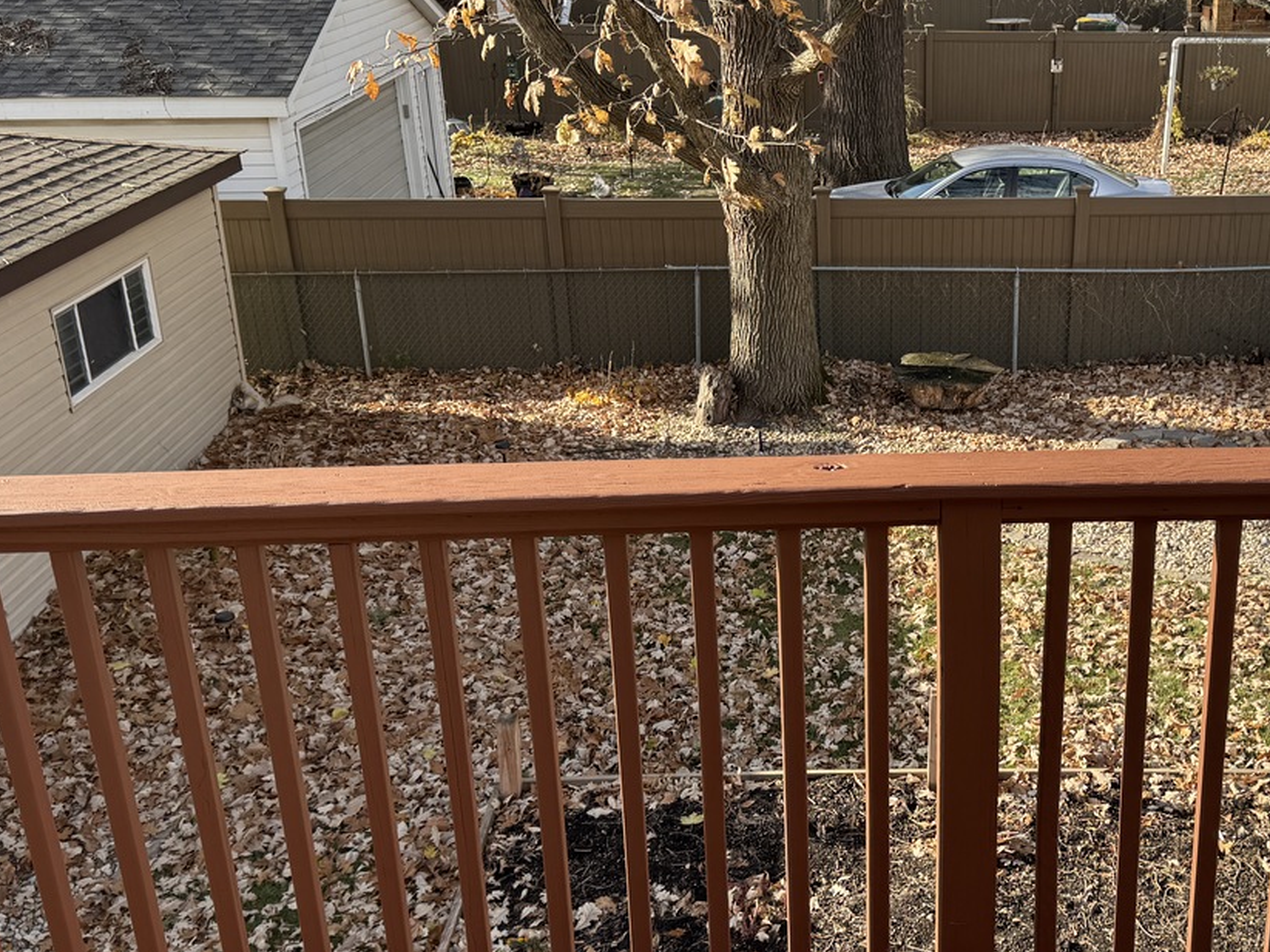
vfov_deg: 34.3
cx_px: 880
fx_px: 1541
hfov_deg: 43.9
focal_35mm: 42
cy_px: 525
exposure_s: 1/888
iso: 80
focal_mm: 6.76
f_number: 1.78
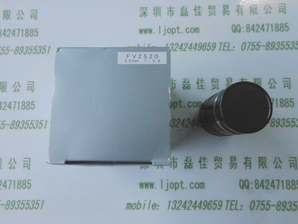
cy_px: 112
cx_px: 149
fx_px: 224
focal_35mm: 26
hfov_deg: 67.3
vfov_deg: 53.1
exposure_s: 1/60
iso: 800
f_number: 3.2
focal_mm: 4.6
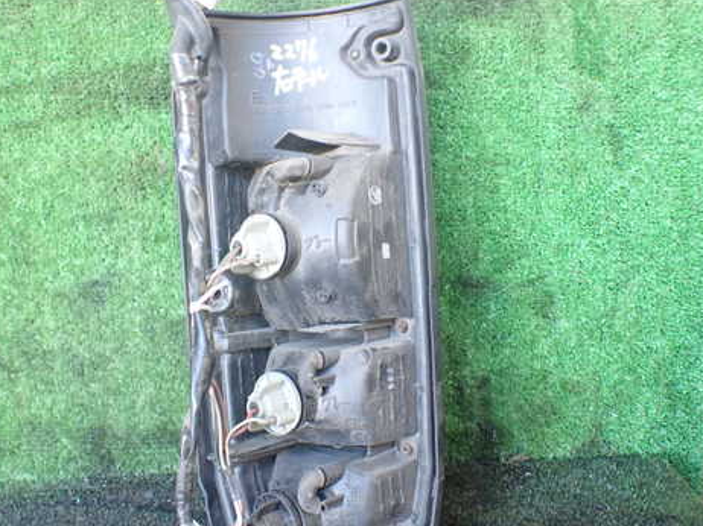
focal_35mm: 39
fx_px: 792
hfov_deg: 47.8
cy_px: 272
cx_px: 320
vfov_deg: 36.8
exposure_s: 1/80
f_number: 2.3
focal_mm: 5.4
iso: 800
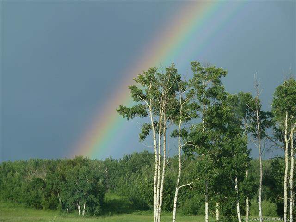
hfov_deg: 13.4
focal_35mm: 147
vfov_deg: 10.1
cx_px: 148
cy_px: 111
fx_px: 1257
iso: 80
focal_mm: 24.1
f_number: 4.5
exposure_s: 1/200
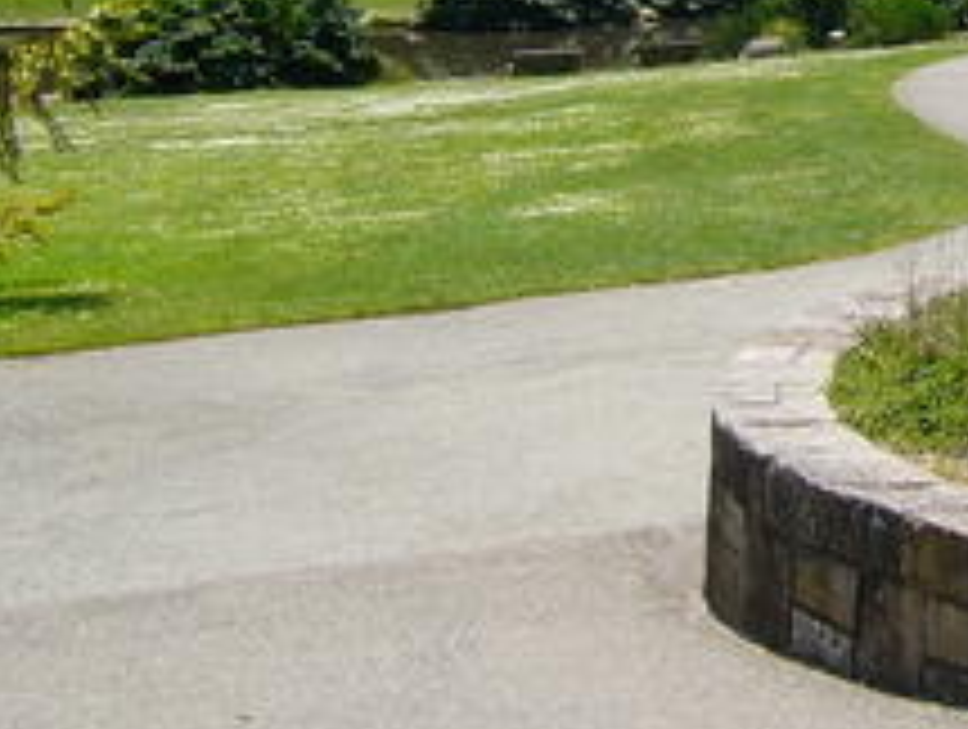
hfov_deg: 18.6
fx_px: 2913
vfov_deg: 14.0
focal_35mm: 104
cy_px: -63
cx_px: 846
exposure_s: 1/100
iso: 50
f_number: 8
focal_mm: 5.8
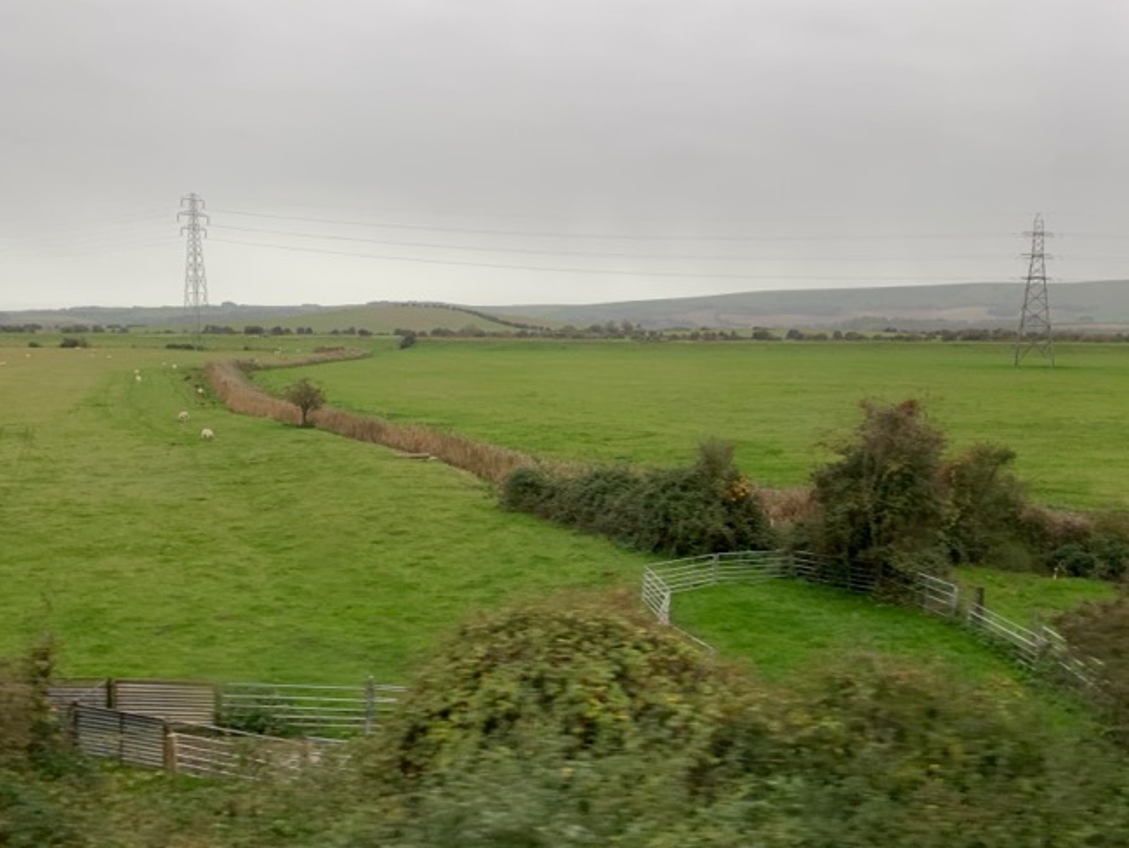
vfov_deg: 44.2
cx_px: 637
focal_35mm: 32
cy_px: 421
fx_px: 1044
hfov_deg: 56.6
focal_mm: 4.25
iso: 50
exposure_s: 1/121
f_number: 1.8
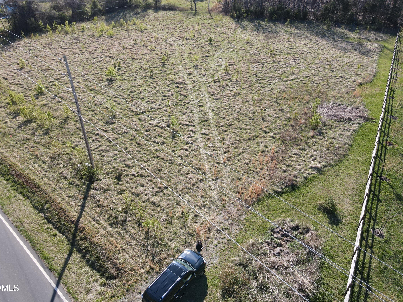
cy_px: 145
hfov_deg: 69.4
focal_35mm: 25
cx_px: 204
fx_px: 291
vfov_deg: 54.9
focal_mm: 4.5
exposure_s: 1/320
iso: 100
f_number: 2.8
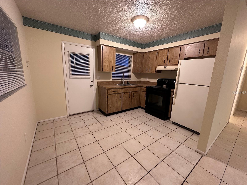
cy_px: 92
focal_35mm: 14
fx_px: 100
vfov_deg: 85.7
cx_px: 124
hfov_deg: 102.1
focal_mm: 2.22
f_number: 2.2
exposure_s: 1/60
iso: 320
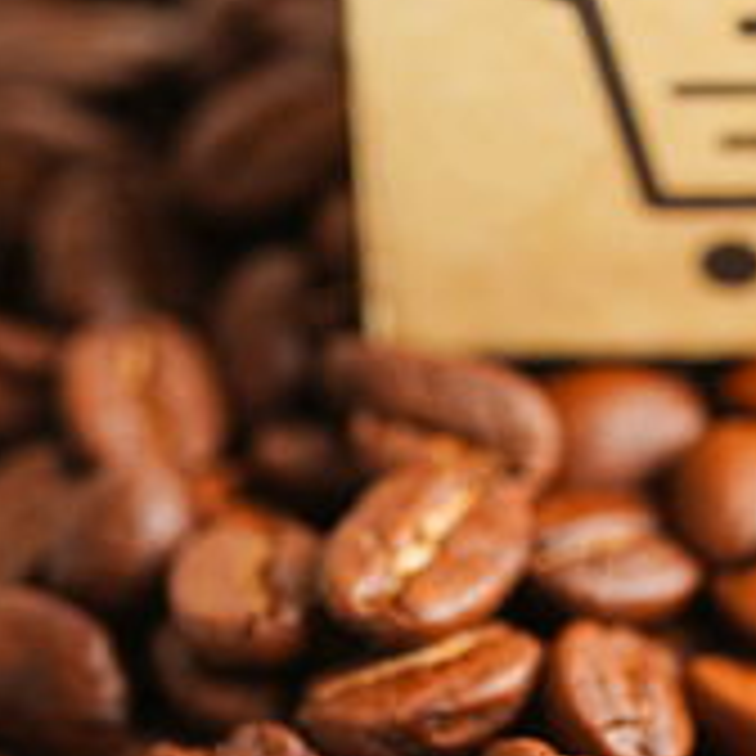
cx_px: 1260
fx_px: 4003
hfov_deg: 10.3
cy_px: -155
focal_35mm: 162
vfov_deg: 10.6
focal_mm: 50
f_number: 3.5
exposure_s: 1/100
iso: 100
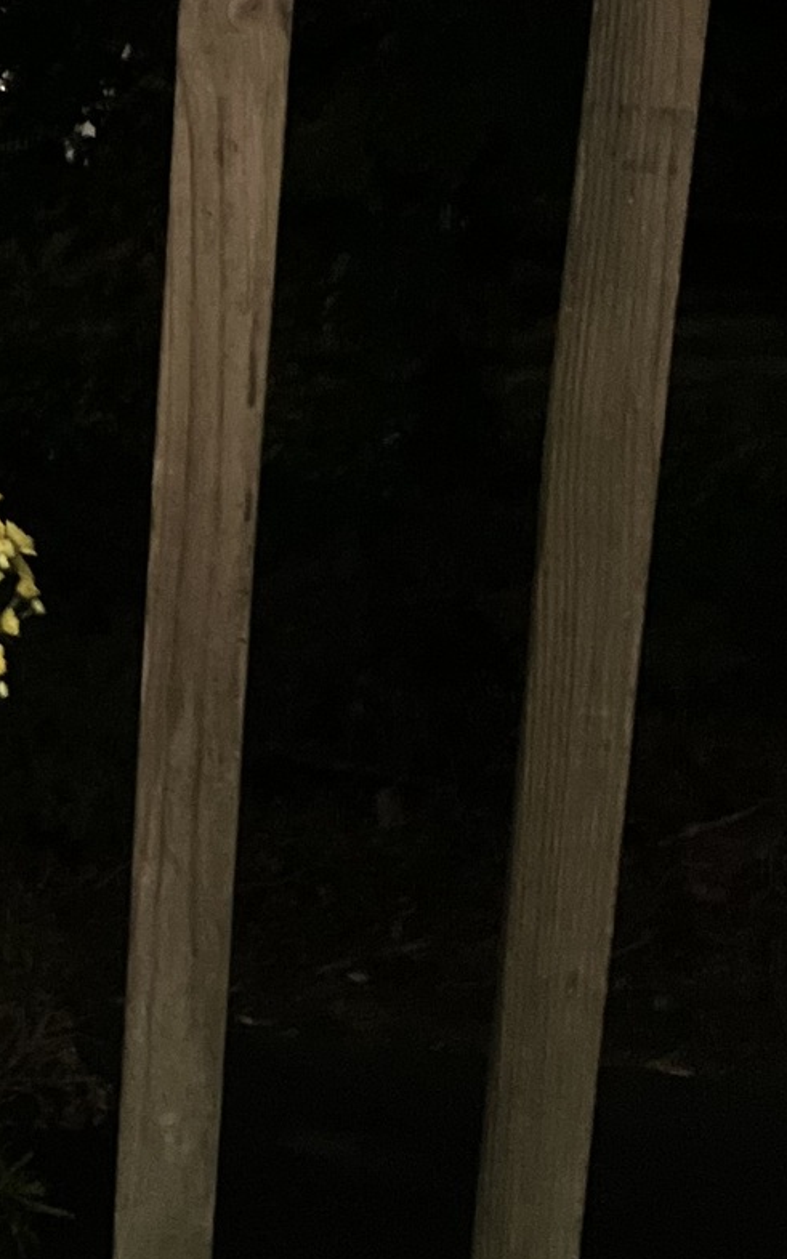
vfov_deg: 23.8
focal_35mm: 87
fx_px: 2987
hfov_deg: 14.3
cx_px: -289
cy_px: 589
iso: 640
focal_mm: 3.99
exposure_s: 1/15
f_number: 1.8
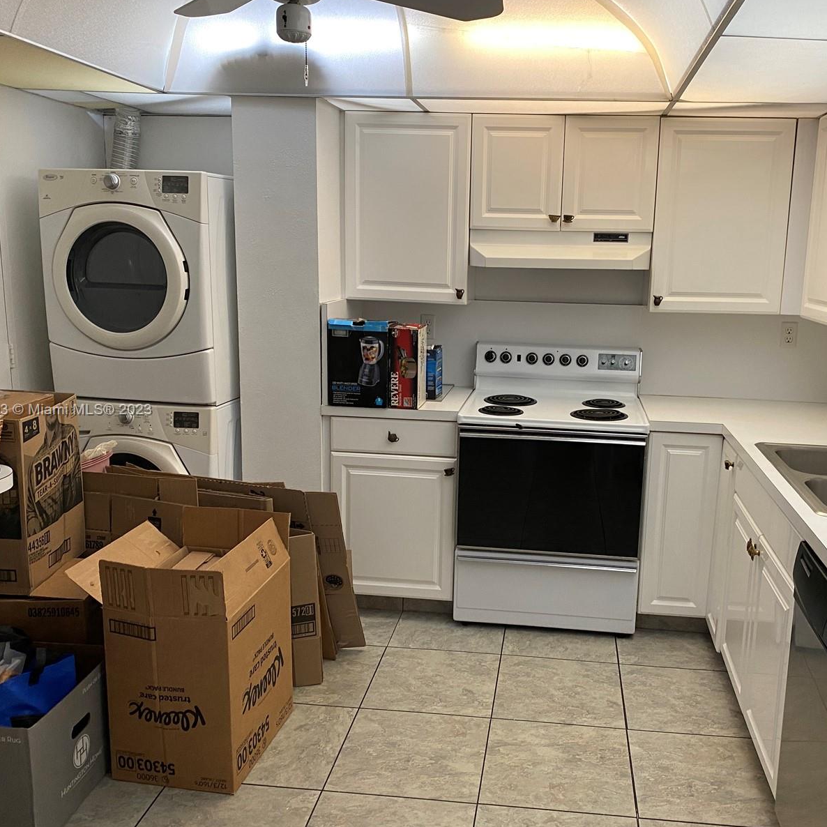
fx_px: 838
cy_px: 411
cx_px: 487
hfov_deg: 52.3
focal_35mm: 31
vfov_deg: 52.5
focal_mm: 4.25
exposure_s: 1/60
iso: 125
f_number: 1.8
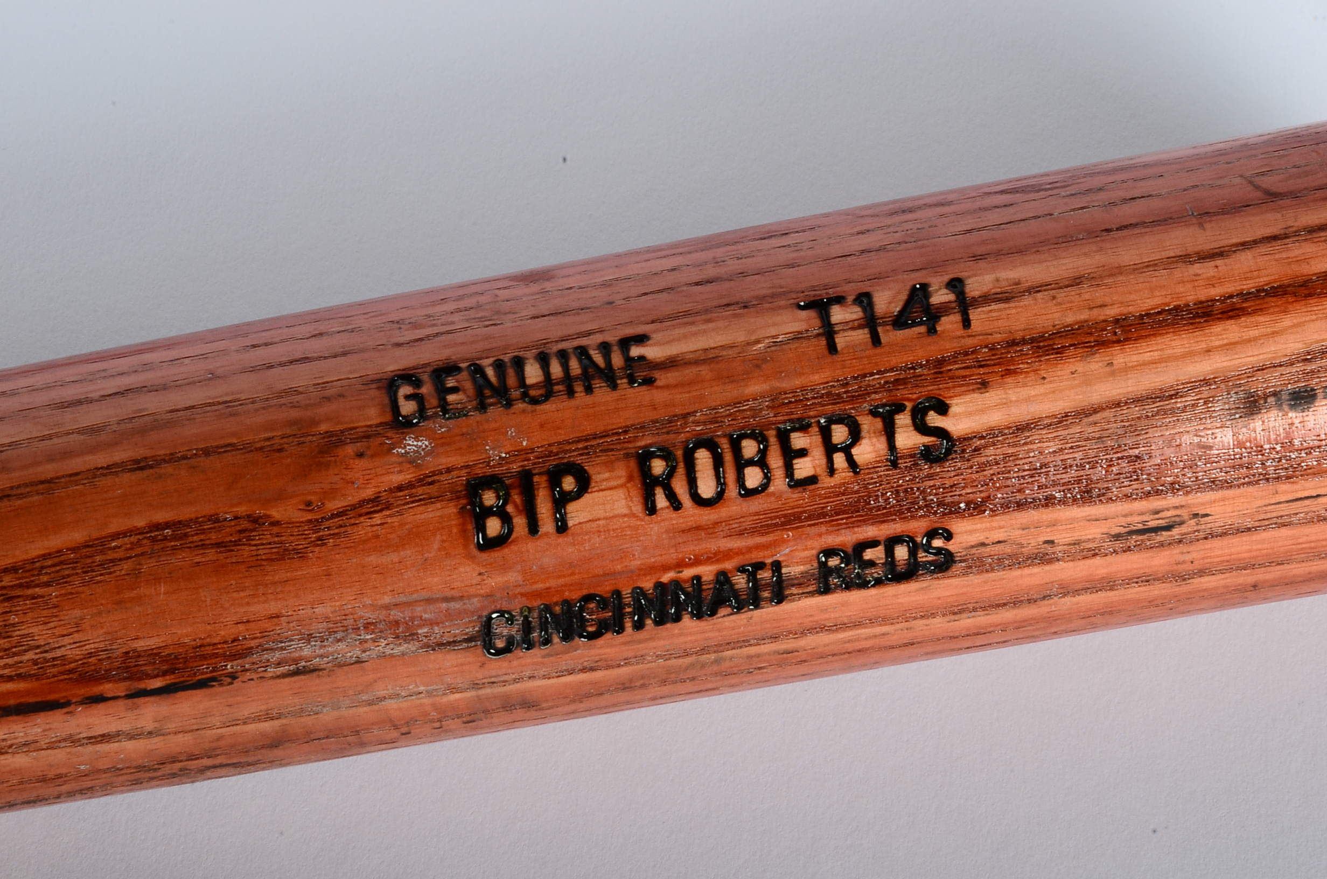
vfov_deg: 8.7
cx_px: 664
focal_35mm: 158
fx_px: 5794
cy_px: 440
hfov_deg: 13.1
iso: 200
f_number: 25
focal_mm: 105
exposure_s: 1/200
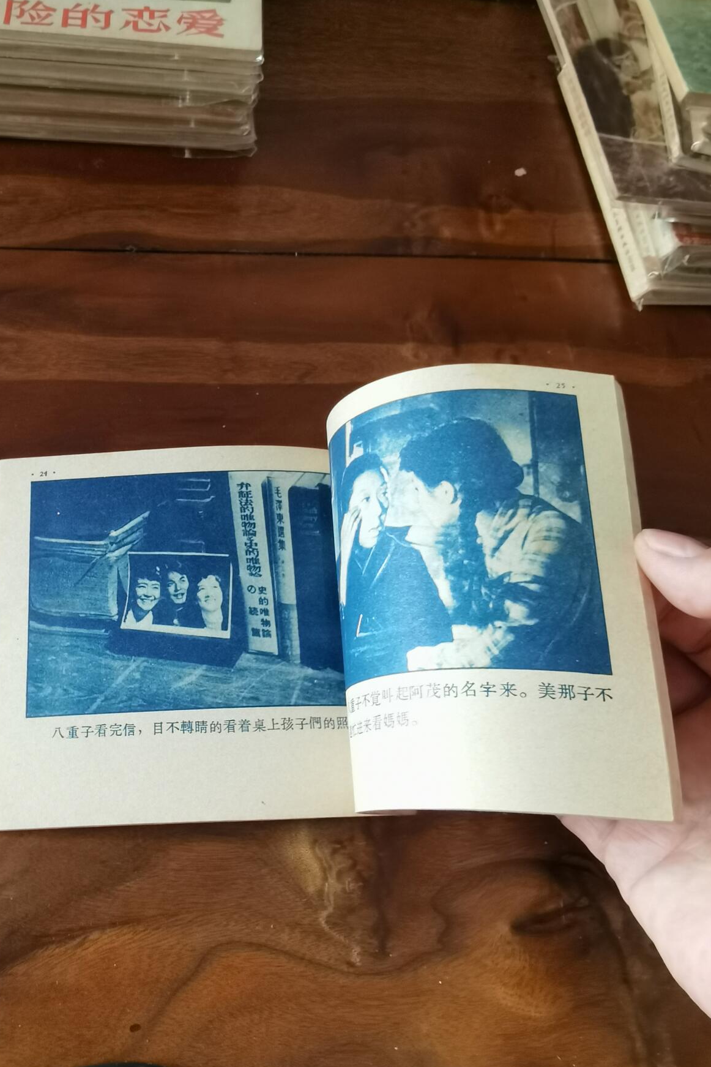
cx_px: 335
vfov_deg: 63.7
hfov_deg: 44.9
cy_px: 529
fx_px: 859
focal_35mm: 29
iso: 200
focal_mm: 2.26
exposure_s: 1/60
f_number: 2.2
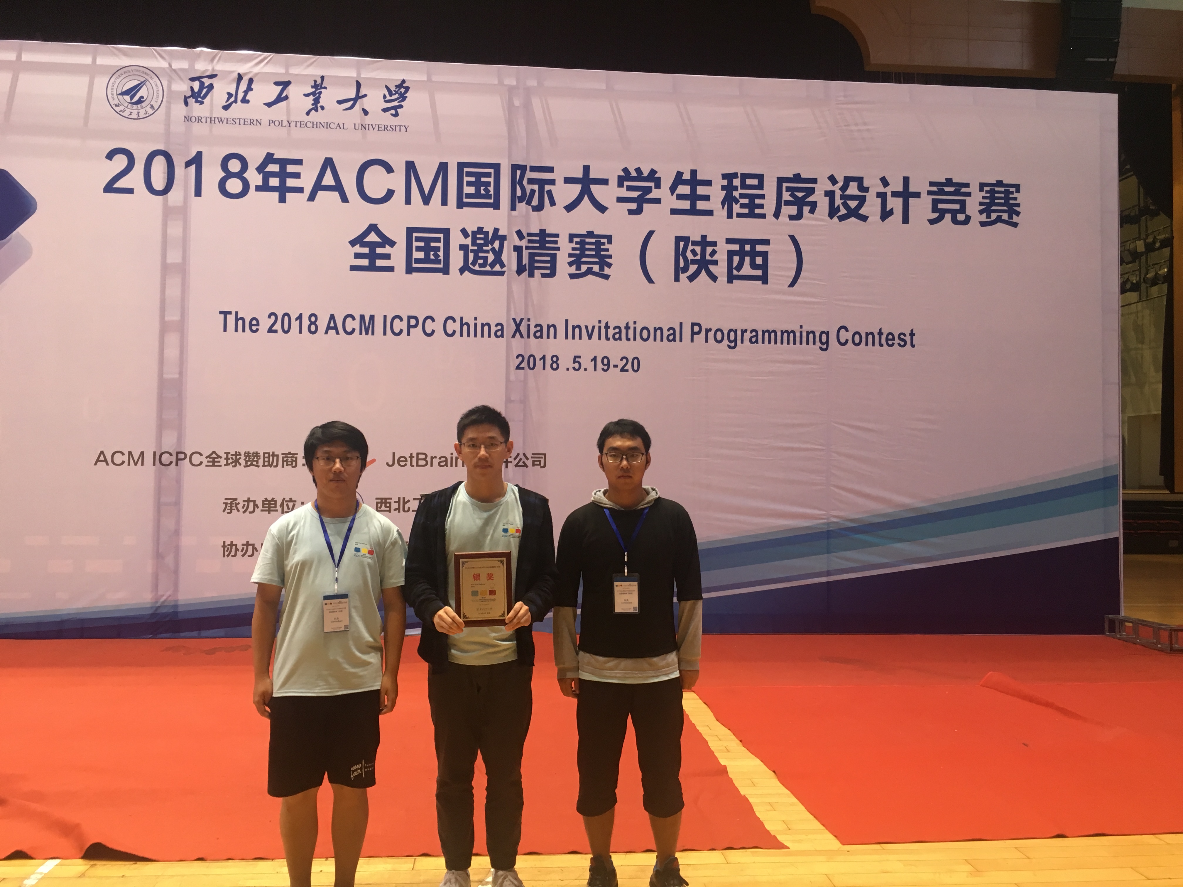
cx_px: 592
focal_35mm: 29
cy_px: 444
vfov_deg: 48.2
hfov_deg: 61.7
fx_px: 991
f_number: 2.2
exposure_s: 1/33
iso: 100
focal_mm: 4.15
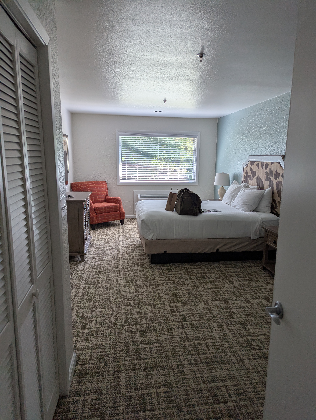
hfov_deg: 56.9
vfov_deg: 71.5
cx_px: 158
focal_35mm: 24
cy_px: 210
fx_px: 291
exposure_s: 1/139
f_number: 1.85
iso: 38
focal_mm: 6.81
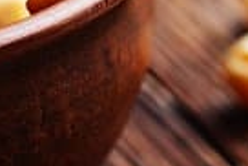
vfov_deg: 6.2
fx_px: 1517
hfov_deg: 8.7
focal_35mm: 220
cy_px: -7
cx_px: -288
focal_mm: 50
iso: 100
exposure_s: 1/250
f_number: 8
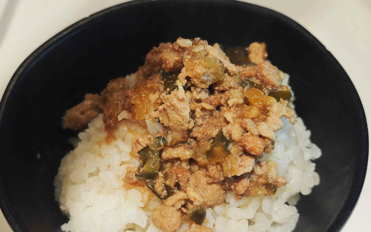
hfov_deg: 41.1
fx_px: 495
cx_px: 186
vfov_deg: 26.3
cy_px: 129
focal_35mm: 49
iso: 400
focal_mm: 8.72
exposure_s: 1/120
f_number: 2.8
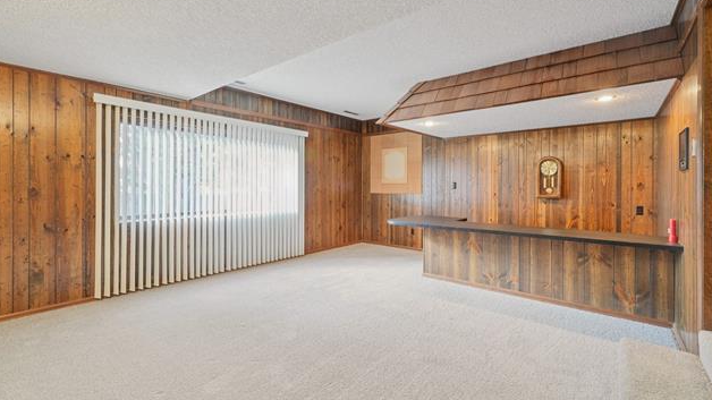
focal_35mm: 16
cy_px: 188
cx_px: 358
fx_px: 302
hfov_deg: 99.4
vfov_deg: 67.0
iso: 800
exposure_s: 2
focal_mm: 10
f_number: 8
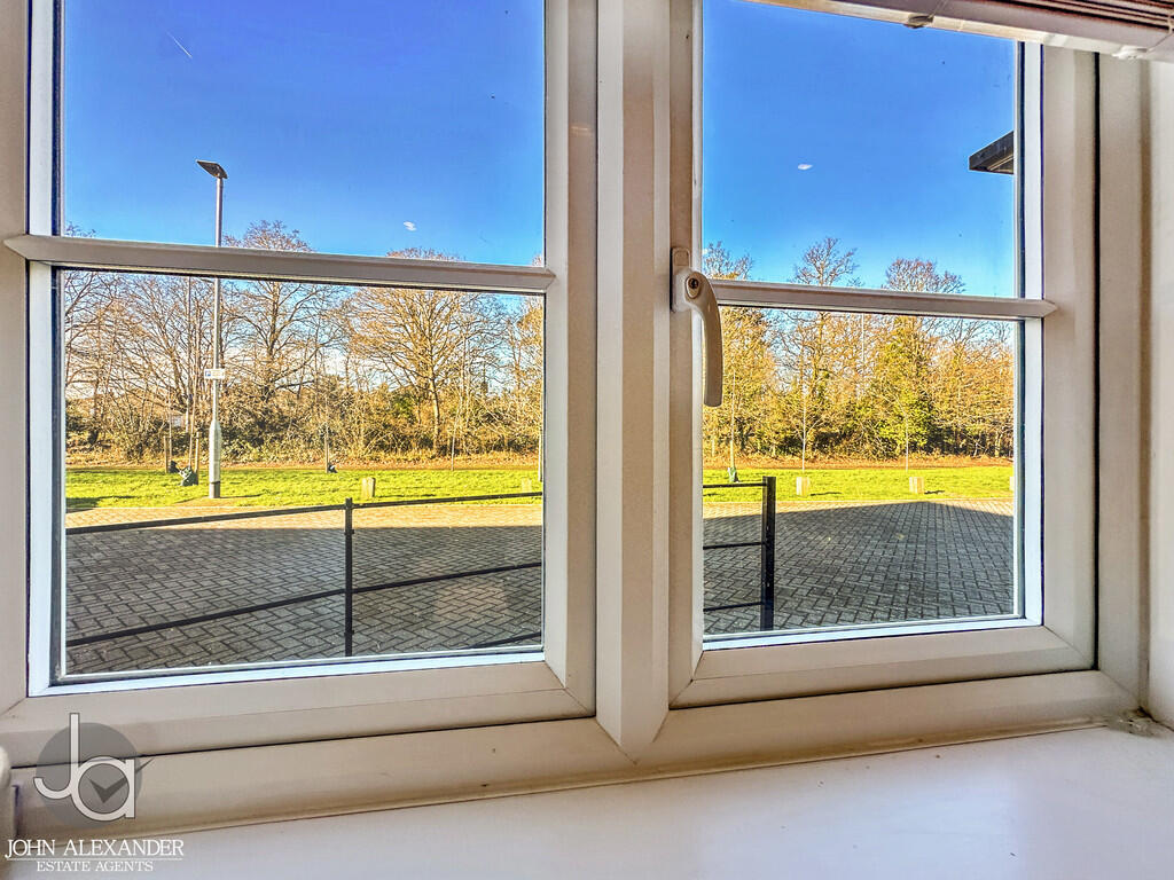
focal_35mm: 14
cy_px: 440
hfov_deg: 102.1
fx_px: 475
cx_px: 587
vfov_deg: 85.7
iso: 40
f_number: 2.2
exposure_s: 1/290
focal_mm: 2.22
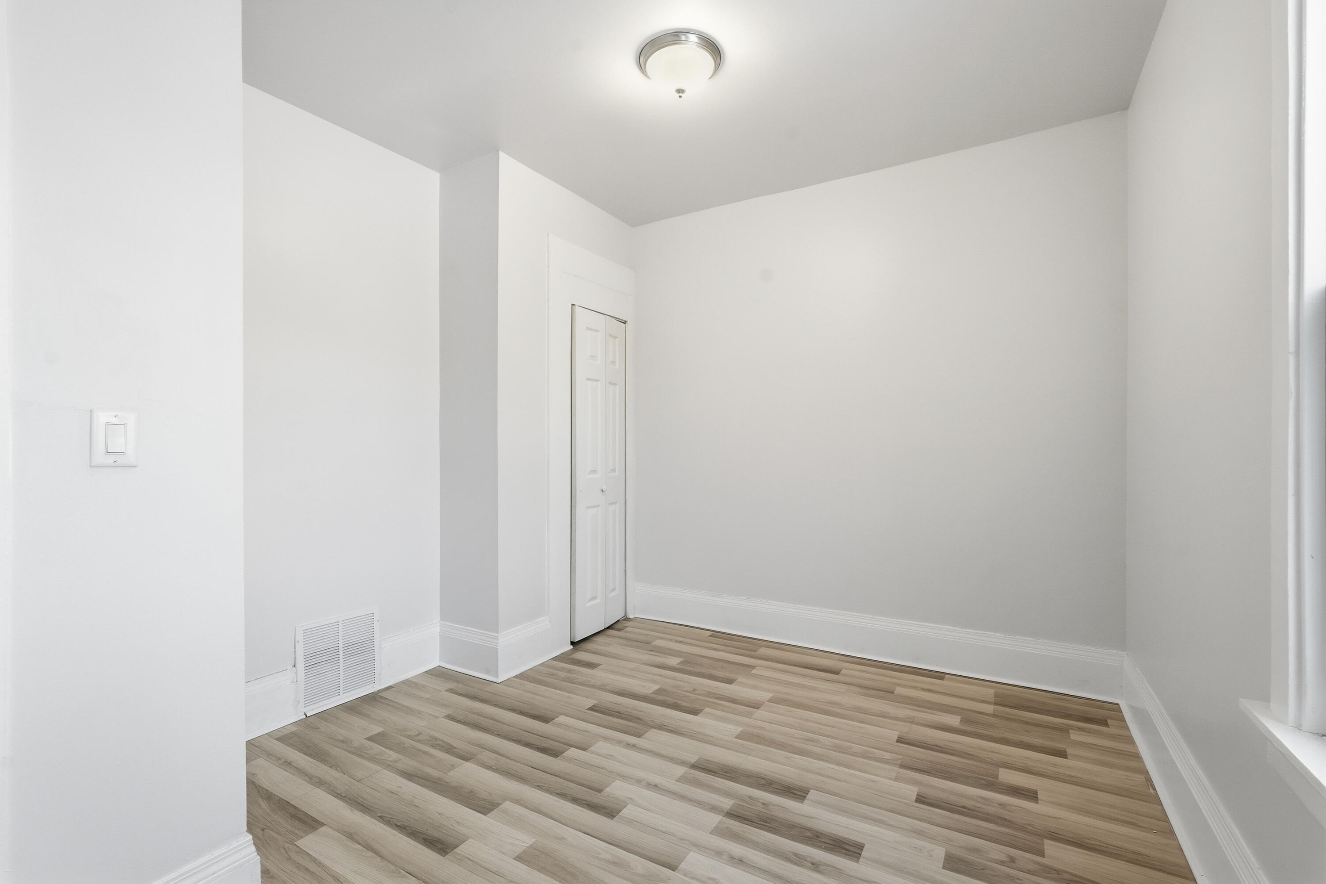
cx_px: 663
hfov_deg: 96.7
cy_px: 442
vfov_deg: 73.7
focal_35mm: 16
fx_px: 589
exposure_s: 1/100
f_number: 8
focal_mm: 16
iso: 100
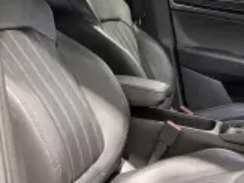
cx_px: 199
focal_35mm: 53
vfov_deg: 26.4
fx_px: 373
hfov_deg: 34.9
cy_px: 12
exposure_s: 1/50
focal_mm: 6.76
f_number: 1.78
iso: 640
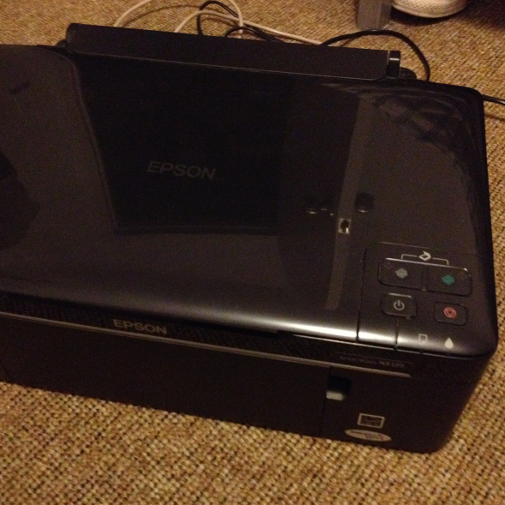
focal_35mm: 42
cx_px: 226
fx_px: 693
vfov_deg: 40.0
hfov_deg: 40.0
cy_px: 252
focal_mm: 4.28
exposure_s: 1/15
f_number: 2.4
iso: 800
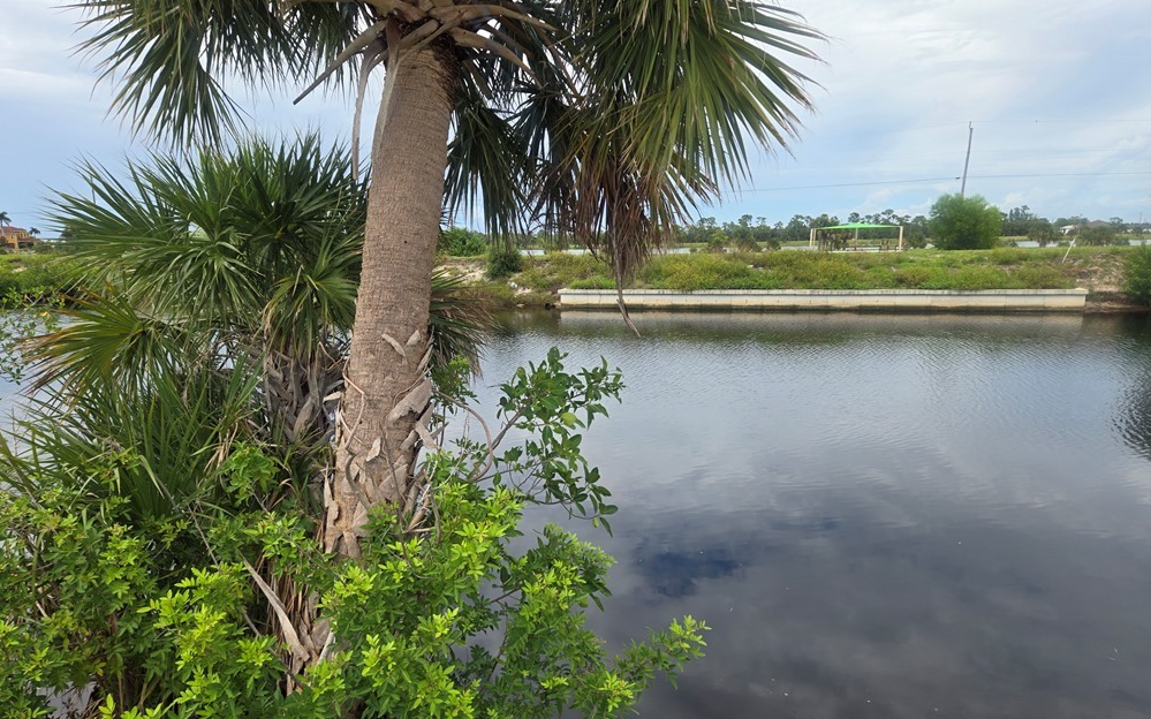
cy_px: 437
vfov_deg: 48.9
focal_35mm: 25
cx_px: 568
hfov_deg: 72.6
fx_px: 784
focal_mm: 5.4
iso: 25
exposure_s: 1/1199
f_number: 1.8
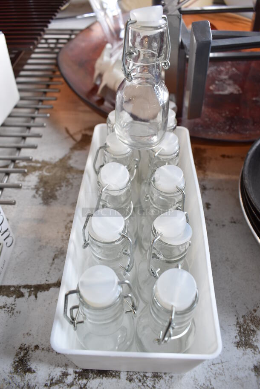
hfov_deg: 48.0
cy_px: 194
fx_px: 292
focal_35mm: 27
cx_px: 130
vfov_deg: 67.3
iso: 450
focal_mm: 18
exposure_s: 1/60
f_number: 5.6
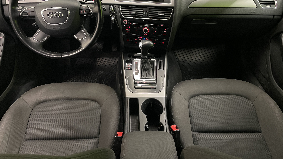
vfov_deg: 40.0
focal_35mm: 29
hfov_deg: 66.1
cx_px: 143
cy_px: 63
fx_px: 218
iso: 400
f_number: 1.6
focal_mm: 4.2
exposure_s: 1/50
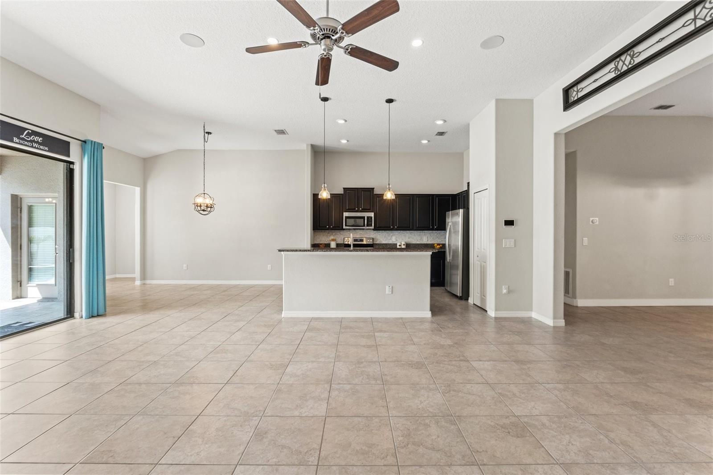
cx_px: 356
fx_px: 297
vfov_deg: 77.3
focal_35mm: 15
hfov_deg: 100.4
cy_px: 238
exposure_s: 1/10
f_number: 7.1
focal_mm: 10
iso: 400
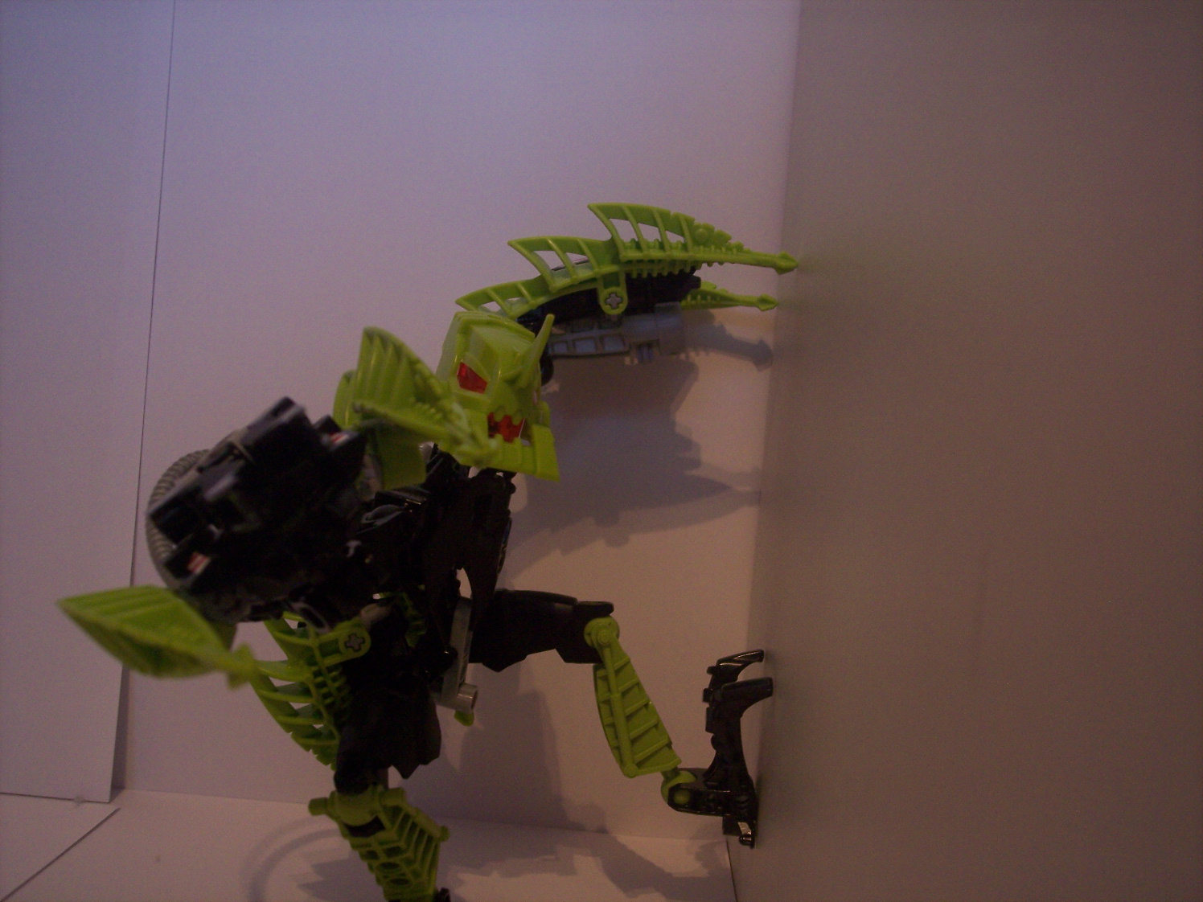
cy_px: 451
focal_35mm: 39
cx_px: 602
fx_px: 1355
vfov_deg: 36.8
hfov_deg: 47.9
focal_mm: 8
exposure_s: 1/8
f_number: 3.4
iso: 200
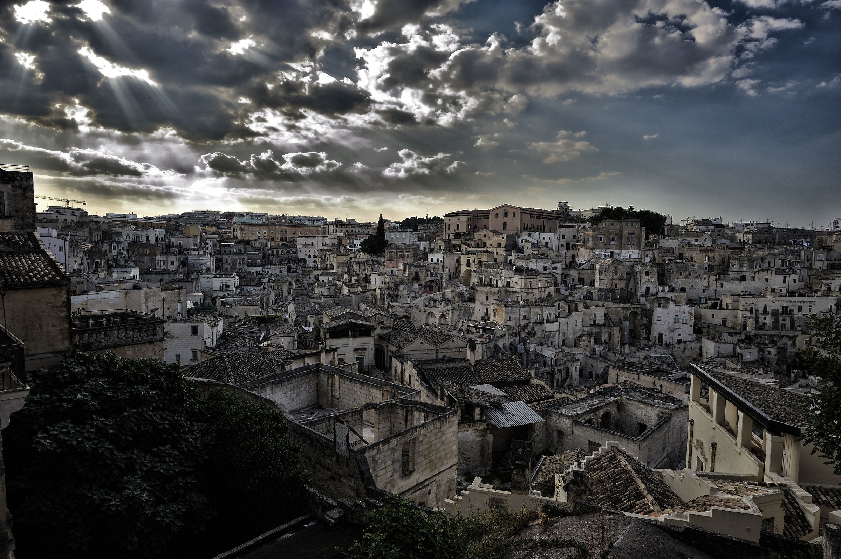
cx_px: 420
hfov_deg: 78.6
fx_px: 514
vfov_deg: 57.1
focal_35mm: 22
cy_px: 280
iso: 200
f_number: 9
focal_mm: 22
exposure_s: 1/50
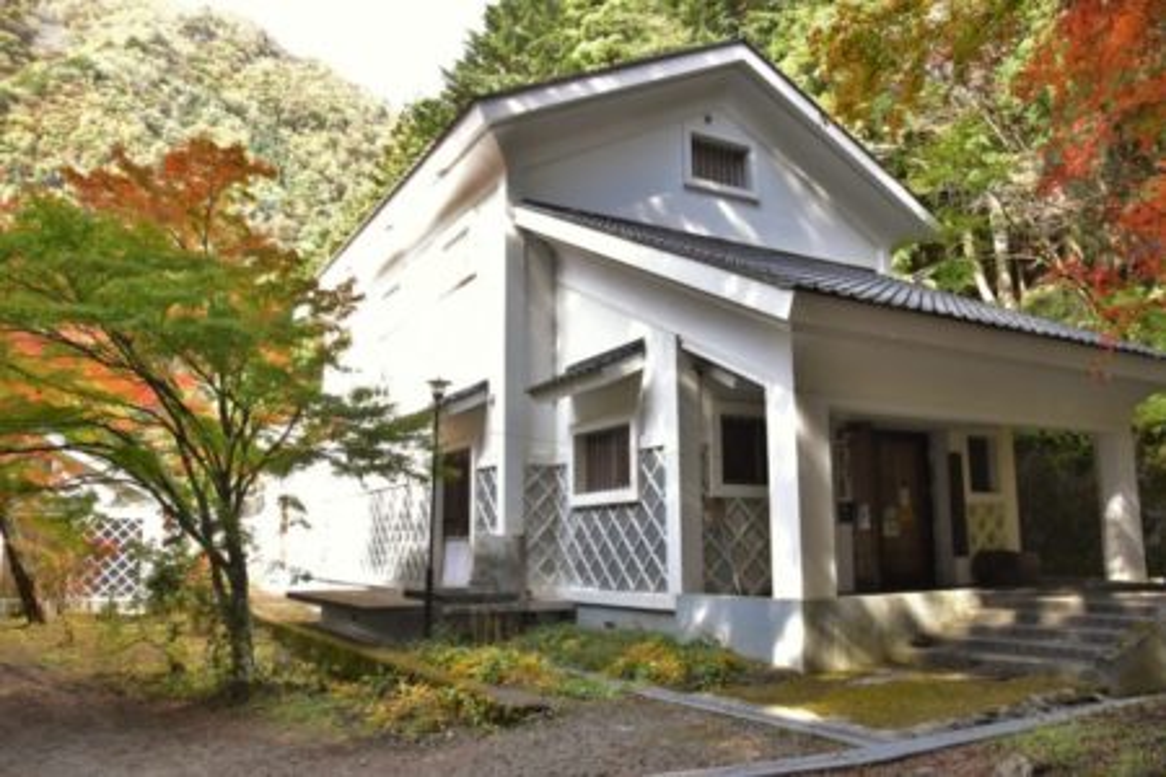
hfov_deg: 67.4
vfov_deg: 47.9
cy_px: 388
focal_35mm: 27
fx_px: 874
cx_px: 583
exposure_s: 1/800
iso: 1600
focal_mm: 18
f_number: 4.5
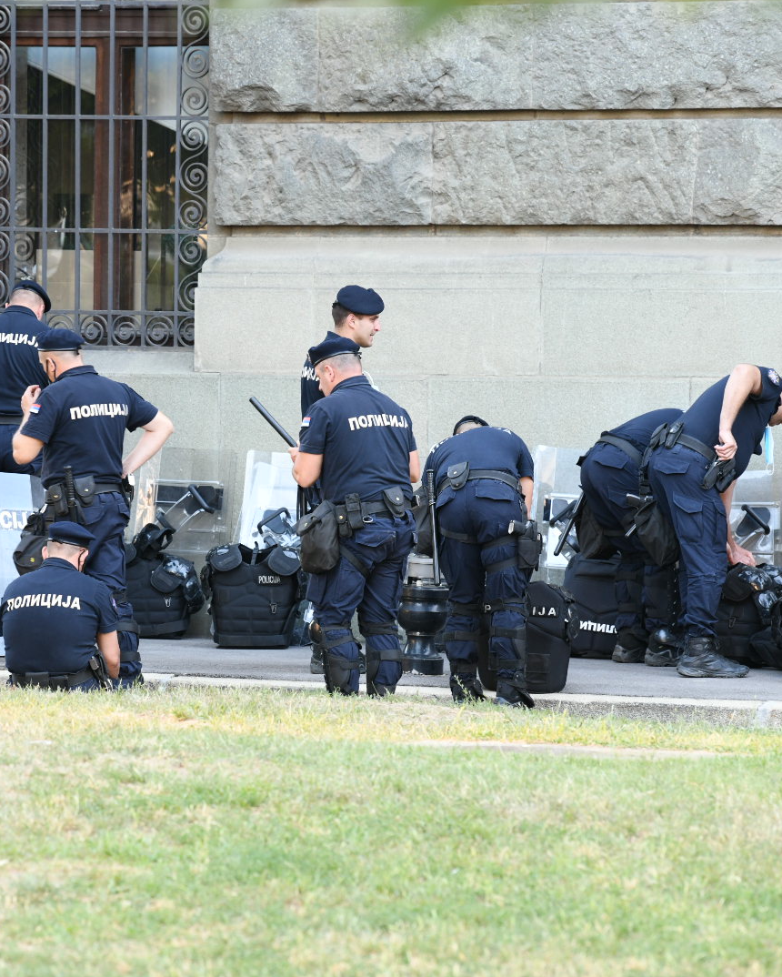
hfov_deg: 5.5
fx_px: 8183
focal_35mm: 283
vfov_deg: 6.8
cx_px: 116
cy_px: 488
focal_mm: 200
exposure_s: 1/100
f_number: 5
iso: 1250
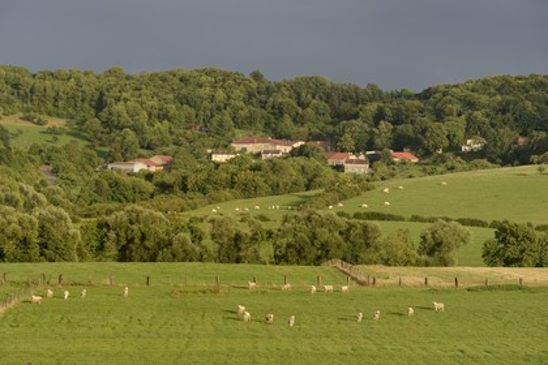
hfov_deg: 16.4
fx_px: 1903
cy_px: 182
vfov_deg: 11.0
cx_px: 274
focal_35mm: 125
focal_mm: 125
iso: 200
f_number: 8
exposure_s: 1/250
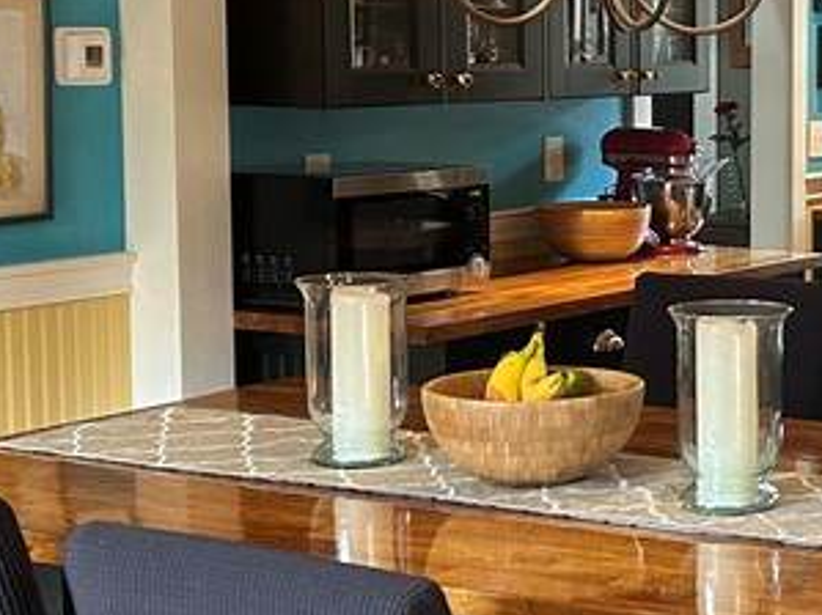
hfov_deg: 20.4
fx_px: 2113
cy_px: 244
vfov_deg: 16.6
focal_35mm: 89
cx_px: 1023
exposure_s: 1/60
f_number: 1.5
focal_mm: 5.7
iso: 200
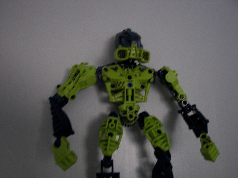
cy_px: 89
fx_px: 248
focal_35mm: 36
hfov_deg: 51.4
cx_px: 119
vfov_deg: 39.7
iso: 100
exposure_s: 1/30
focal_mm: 6
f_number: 2.8
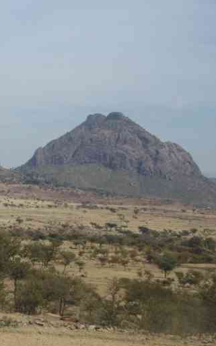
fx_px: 914
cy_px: 158
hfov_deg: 12.8
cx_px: -106
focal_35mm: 97
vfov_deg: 21.4
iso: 1600
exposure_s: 1/8000
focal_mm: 32.5
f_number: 4
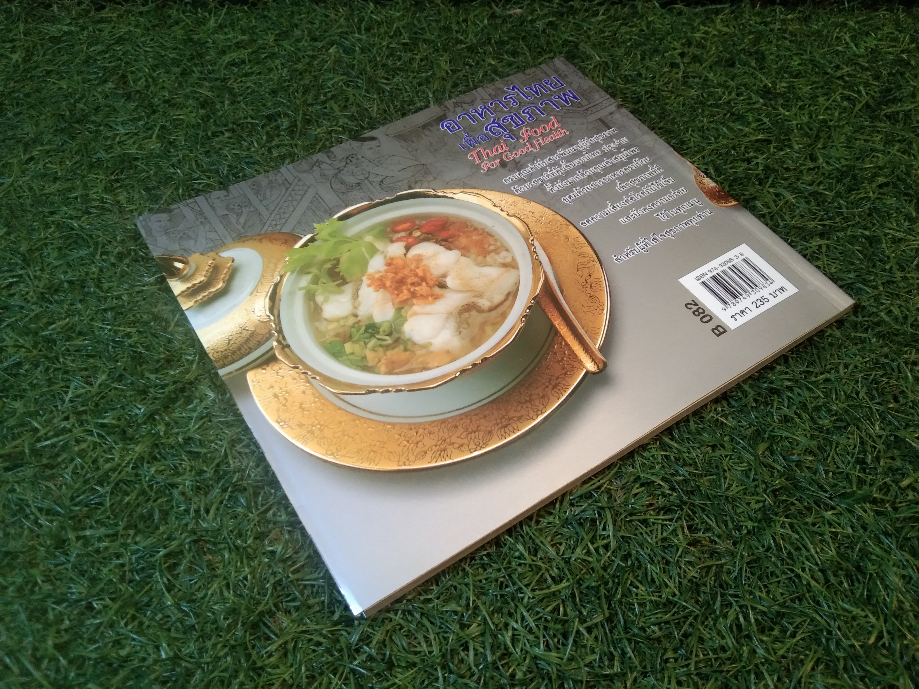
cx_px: 460
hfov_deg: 60.0
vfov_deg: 46.8
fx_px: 796
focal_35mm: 30
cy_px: 344
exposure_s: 1/25
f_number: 2.2
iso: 629
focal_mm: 3.65
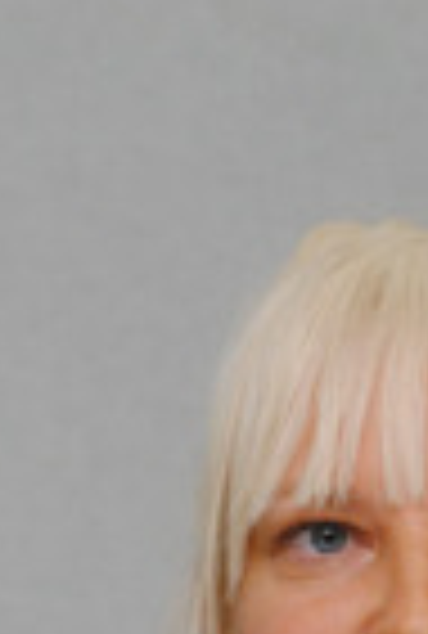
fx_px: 8267
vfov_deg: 4.4
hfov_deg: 3.0
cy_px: 670
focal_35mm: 467
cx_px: 351
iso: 1600
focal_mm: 110
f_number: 9
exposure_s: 1/160
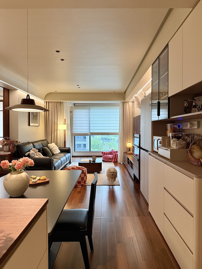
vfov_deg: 71.6
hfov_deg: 56.8
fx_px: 187
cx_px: 101
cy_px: 134
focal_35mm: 24
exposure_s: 1/59
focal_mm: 6.76
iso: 250
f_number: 1.78
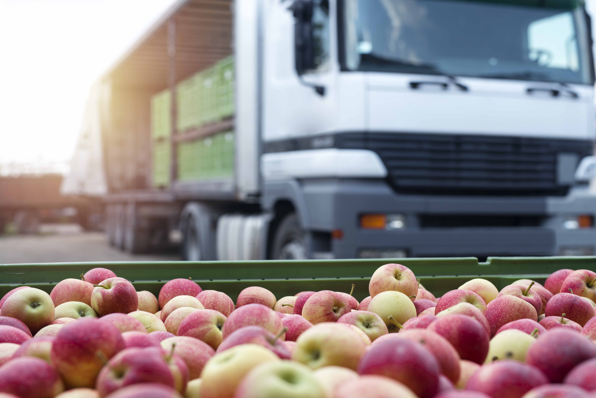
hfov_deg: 39.6
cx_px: 298
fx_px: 828
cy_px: 199
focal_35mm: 50
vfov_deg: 27.0
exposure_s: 1/640
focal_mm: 50
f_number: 4.5
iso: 160
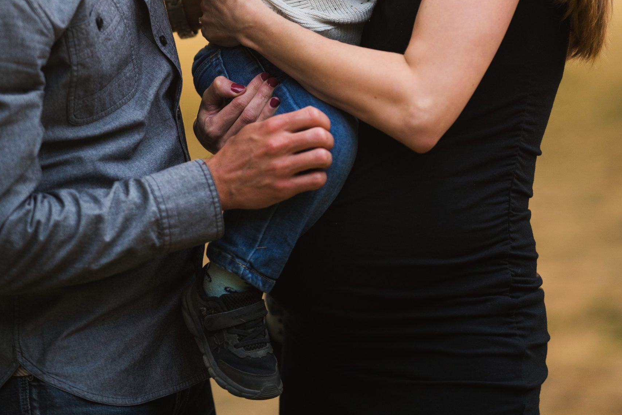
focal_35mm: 203
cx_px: 311
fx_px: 3507
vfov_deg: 6.7
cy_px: -34
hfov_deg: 10.1
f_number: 1.8
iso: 1250
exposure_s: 1/1600
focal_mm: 135
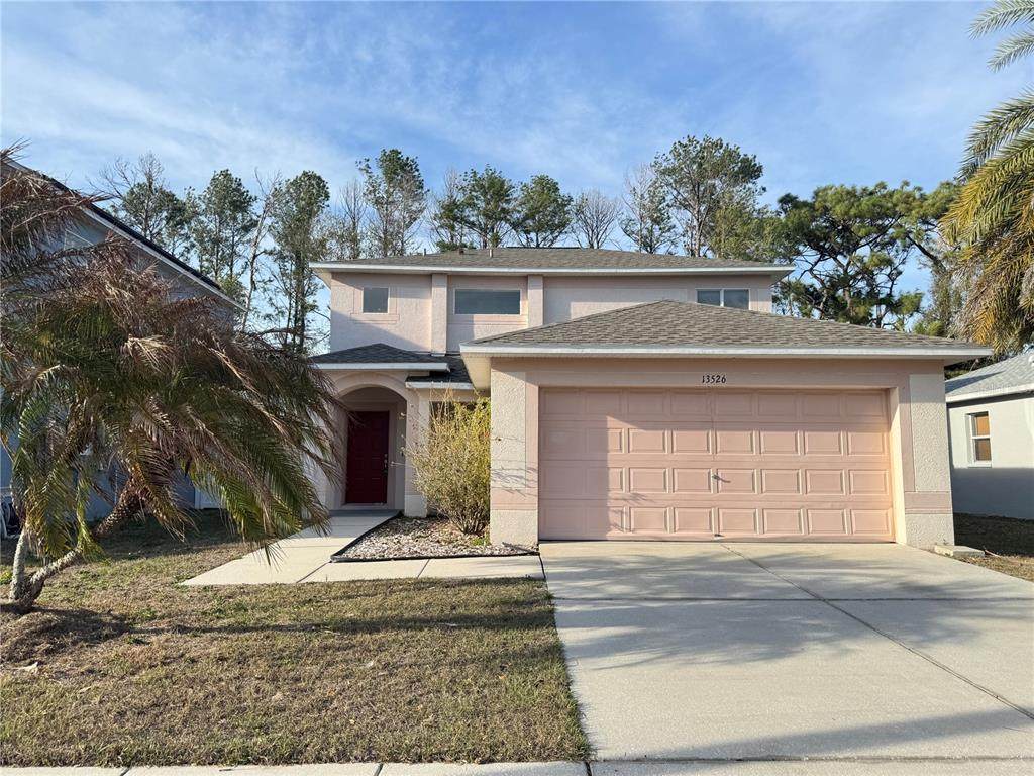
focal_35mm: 24
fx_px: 717
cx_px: 517
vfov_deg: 56.8
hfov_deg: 71.6
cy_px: 388
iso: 80
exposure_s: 1/2604
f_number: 1.78
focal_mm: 6.76
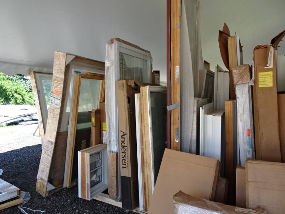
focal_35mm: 24
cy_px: 107
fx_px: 198
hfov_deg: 71.6
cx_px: 142
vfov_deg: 56.8
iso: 80
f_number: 3.5
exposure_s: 1/125
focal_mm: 4.1
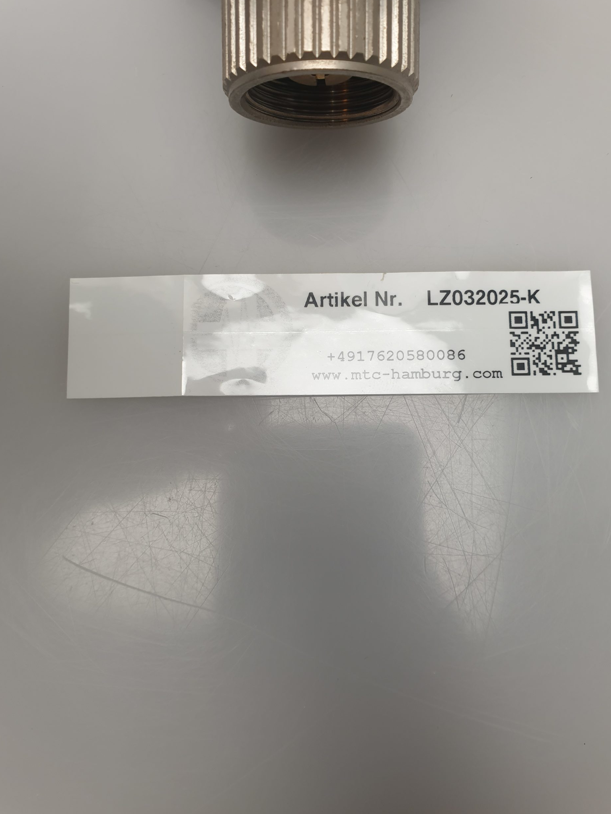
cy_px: 408
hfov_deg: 51.4
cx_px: 308
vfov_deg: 65.3
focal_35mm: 27
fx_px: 635
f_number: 2.4
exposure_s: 1/50
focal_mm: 4.3
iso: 50
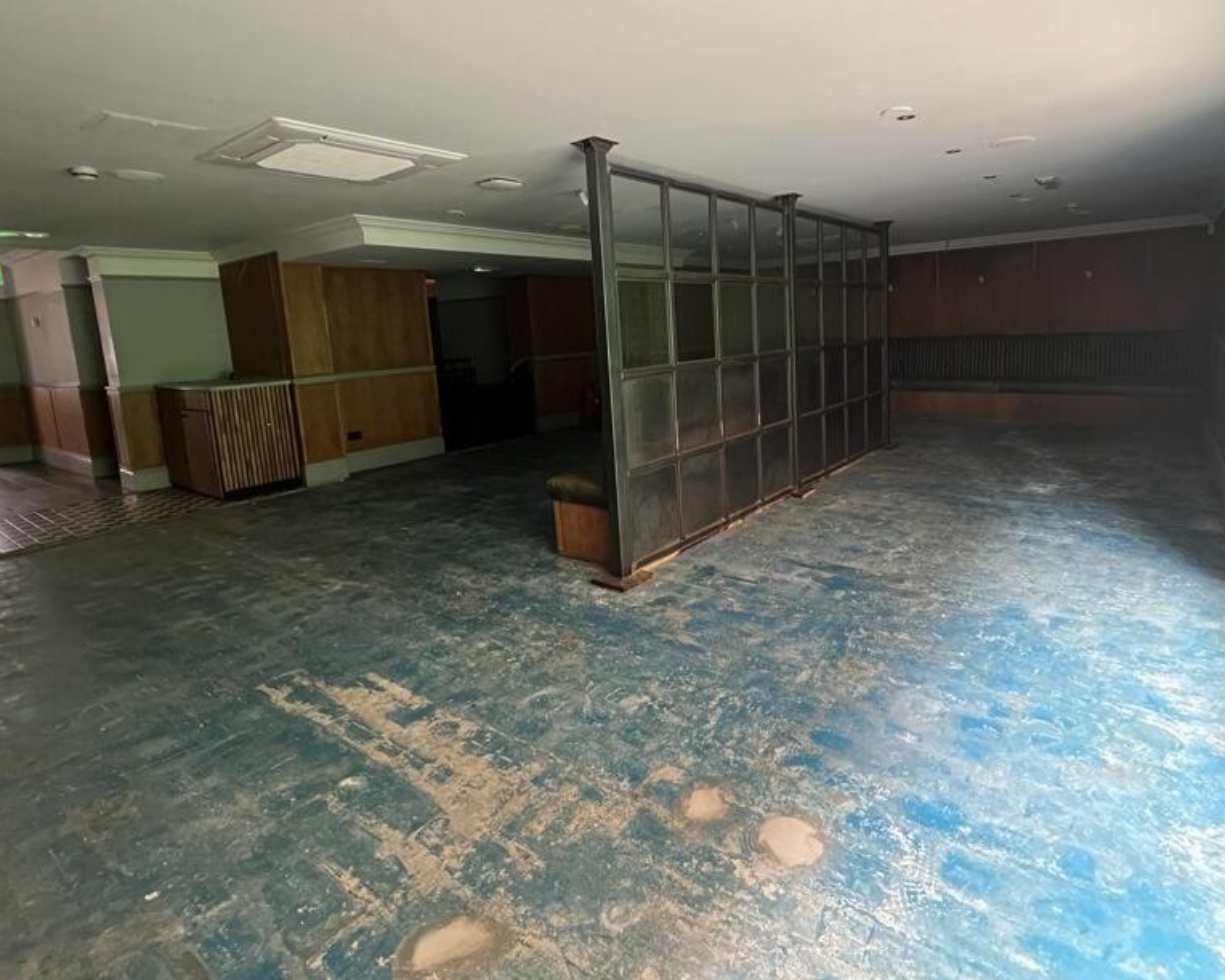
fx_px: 616
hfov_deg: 88.9
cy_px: 417
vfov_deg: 76.5
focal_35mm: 17
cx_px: 709
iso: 1000
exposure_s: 1/60
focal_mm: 1.57
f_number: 1.8
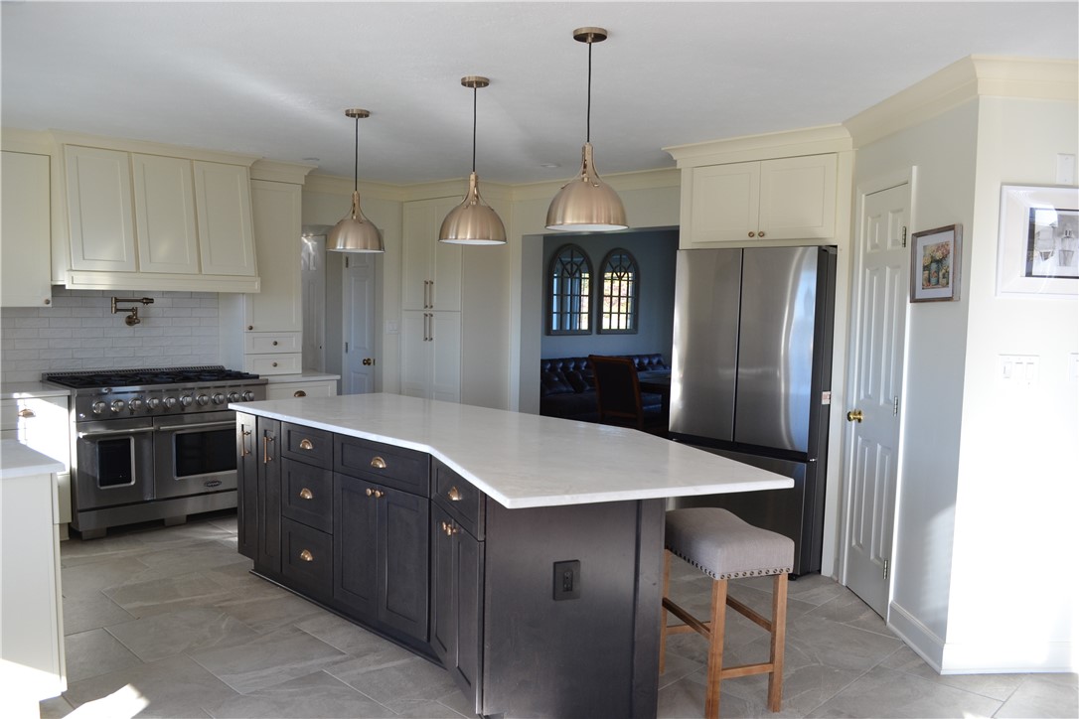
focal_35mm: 27
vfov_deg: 47.9
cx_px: 540
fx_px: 809
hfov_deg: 67.4
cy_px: 360
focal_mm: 18
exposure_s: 1/100
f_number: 5
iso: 400
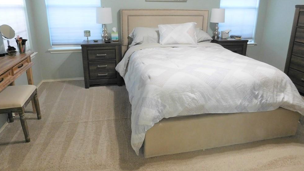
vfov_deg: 44.1
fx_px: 210
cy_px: 66
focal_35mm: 26
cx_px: 154
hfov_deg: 71.9
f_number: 3
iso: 320
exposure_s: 1/30
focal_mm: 4
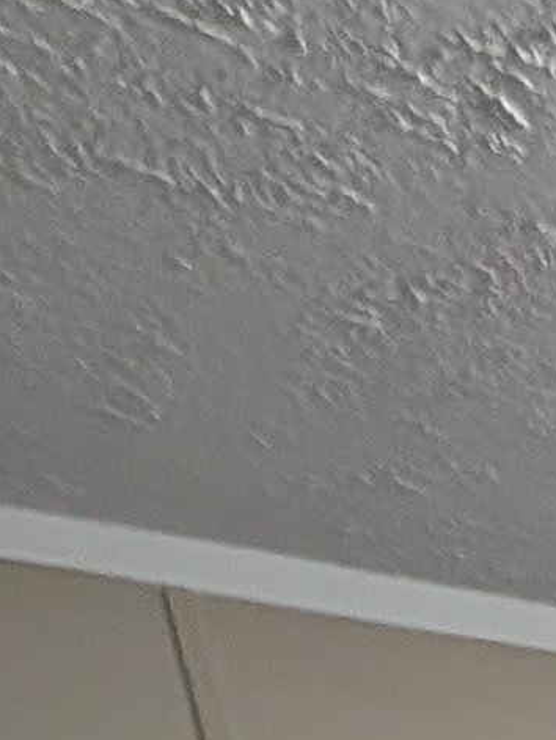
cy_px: 2231
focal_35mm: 104
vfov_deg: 11.3
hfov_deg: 8.0
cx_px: 2248
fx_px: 2224
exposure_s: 1/30
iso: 52
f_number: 1.95
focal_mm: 2.23
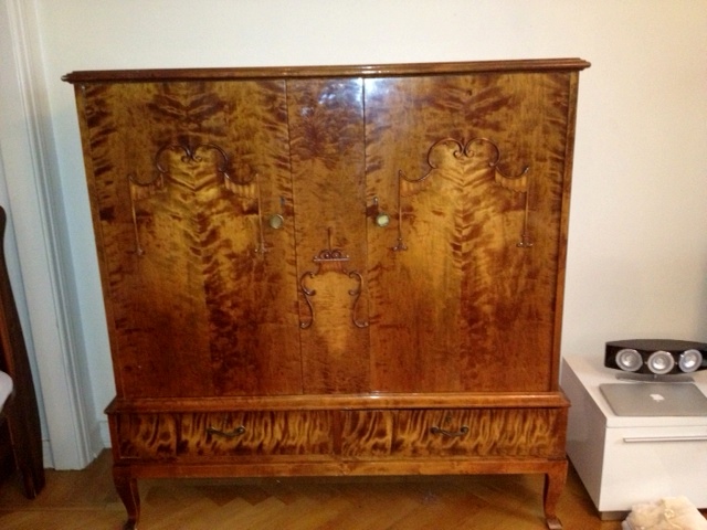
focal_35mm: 35
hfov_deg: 52.6
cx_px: 354
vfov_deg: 40.7
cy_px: 265
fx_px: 715
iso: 500
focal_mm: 4.28
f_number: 2.4
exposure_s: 1/16
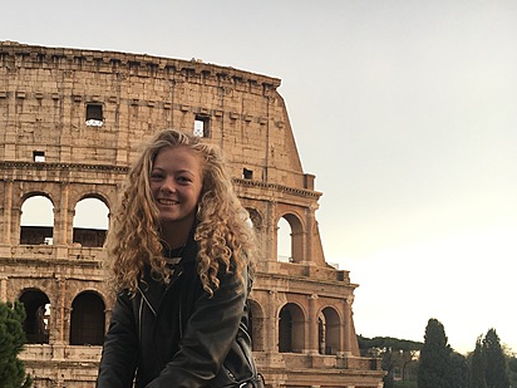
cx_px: 147
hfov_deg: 41.2
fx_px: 672
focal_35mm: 45
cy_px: 300
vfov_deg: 31.5
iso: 25
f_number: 2.2
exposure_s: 1/100
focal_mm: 4.15
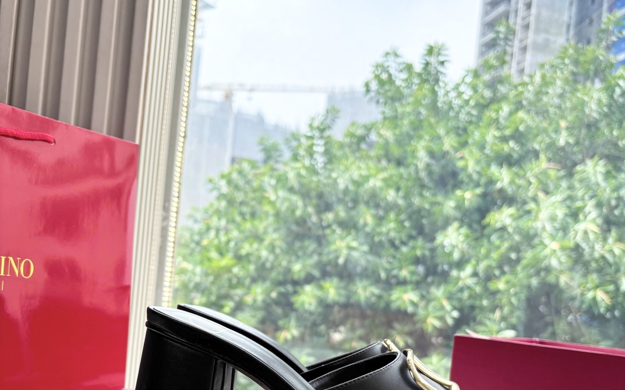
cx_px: 314
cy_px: 317
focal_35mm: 37
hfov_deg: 52.8
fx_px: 630
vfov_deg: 33.3
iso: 50
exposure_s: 1/507
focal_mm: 5.96
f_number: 1.6
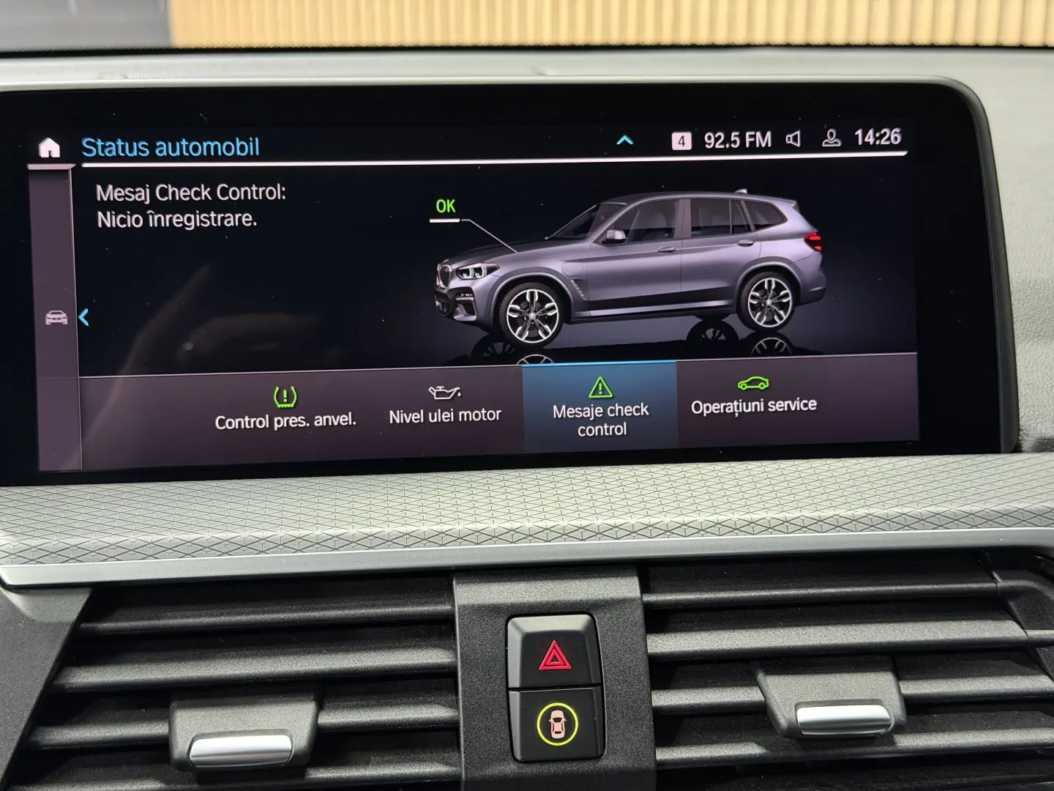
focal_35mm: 48
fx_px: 1462
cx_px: 527
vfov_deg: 30.3
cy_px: 396
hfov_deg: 39.7
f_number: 1.78
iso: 500
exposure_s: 1/33
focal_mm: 6.76
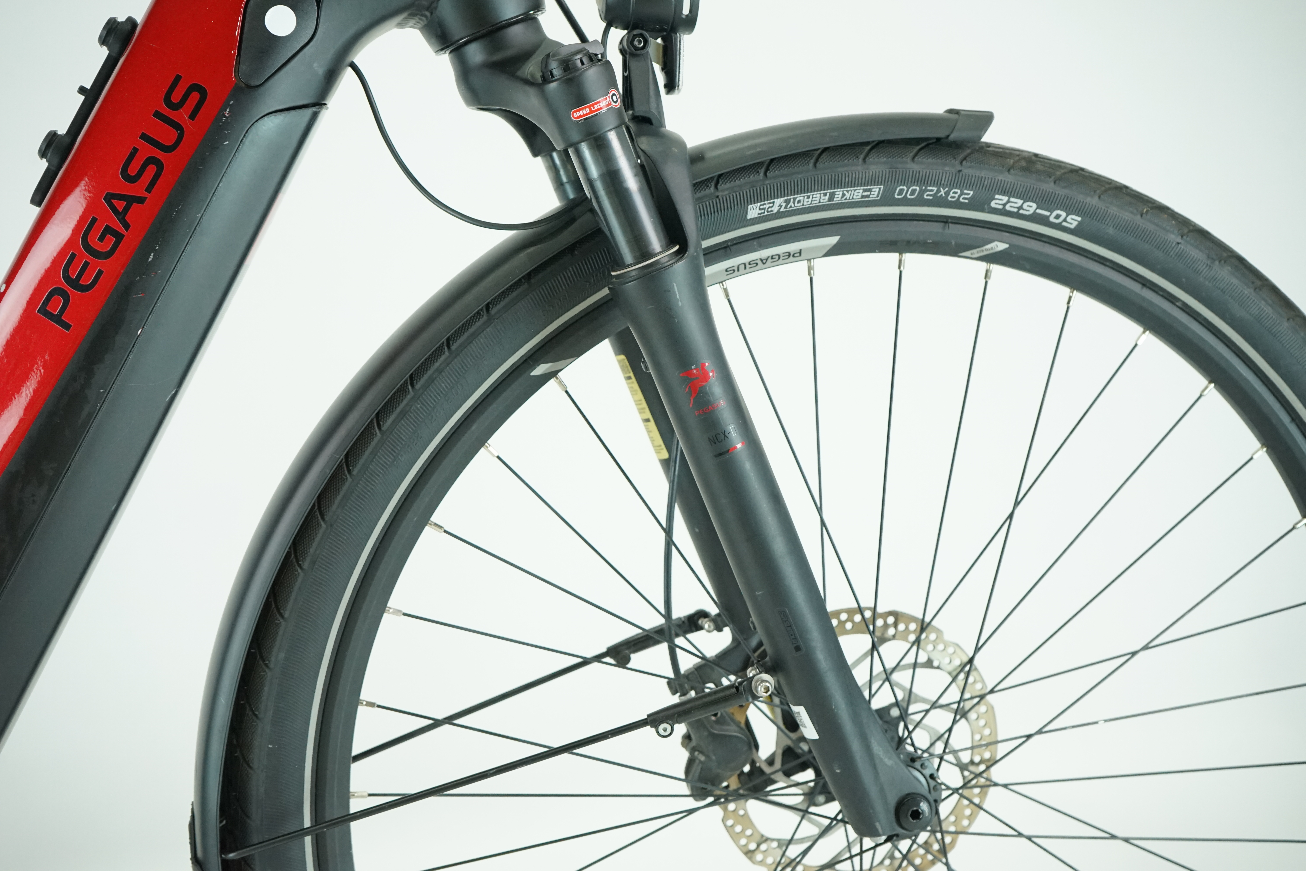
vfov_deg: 31.9
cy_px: 436
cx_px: 653
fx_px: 1524
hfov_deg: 46.4
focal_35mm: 42
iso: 2500
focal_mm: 42
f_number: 5.6
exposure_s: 1/200
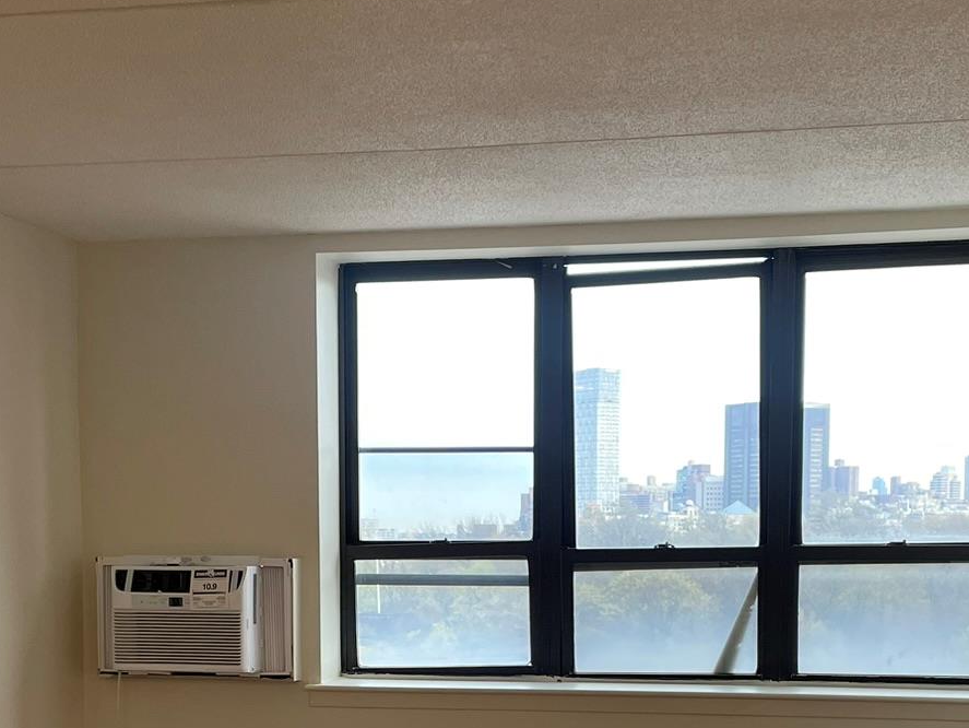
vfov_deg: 23.6
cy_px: 683
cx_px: 499
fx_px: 1680
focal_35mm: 60
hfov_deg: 32.2
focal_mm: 4.2
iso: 80
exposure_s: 1/120
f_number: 1.6
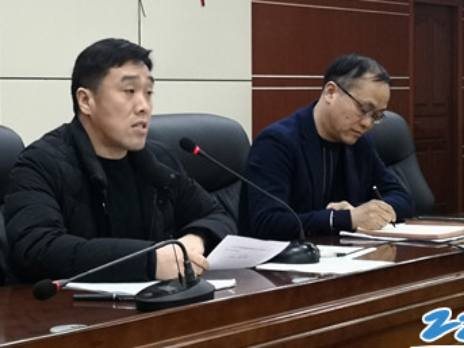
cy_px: 115
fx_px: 1126
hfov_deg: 23.3
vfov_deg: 17.5
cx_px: 214
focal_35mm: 84
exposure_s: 1/50
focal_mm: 3.95
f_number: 1.6
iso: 200
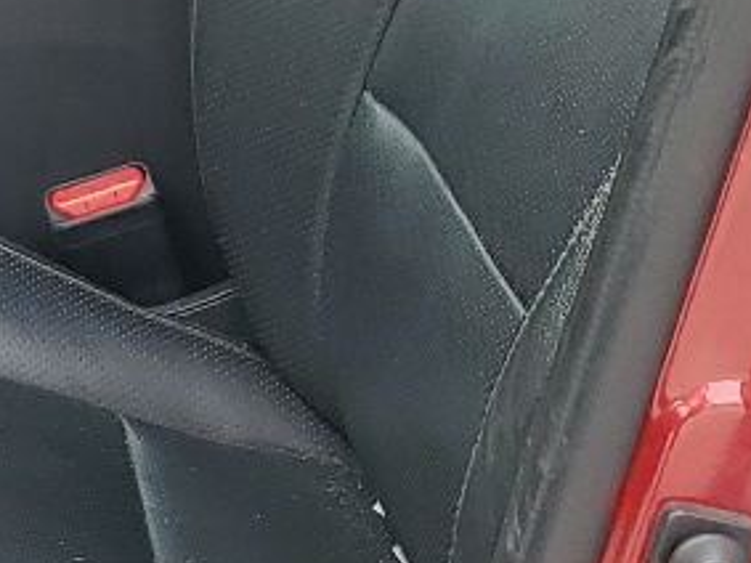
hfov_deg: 12.1
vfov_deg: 9.9
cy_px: -149
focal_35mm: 147
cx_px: -685
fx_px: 3188
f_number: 1.5
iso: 50
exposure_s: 1/385
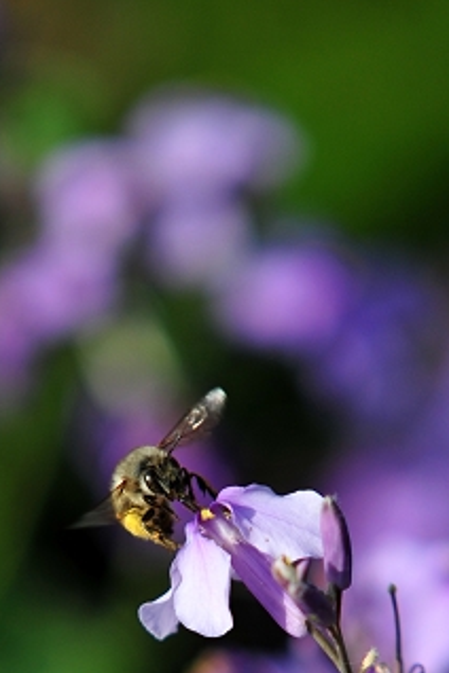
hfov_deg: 2.7
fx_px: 9410
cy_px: 595
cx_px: 172
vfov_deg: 4.1
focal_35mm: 503
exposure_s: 1/3200
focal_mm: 200
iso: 400
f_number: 4
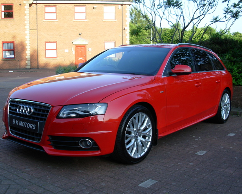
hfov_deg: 45.8
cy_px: 96
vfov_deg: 37.4
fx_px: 287
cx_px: 120
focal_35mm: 40
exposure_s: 1/235
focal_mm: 6.3
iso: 50
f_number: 2.9
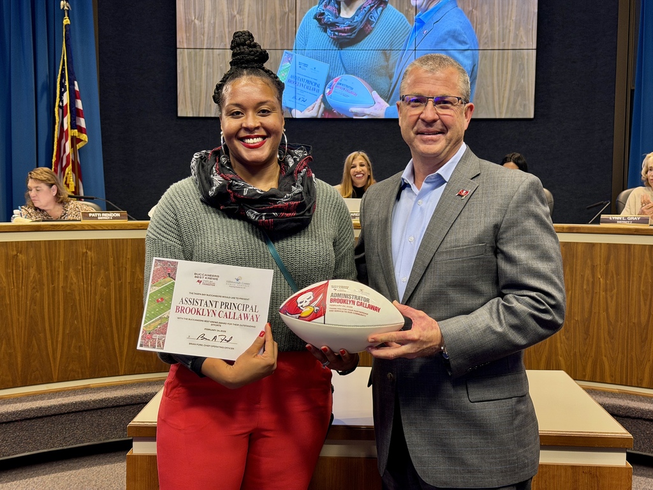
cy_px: 245
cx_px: 326
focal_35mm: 48
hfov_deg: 39.7
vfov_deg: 30.3
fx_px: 905
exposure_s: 1/60
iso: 200
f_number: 1.78
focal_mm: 6.76
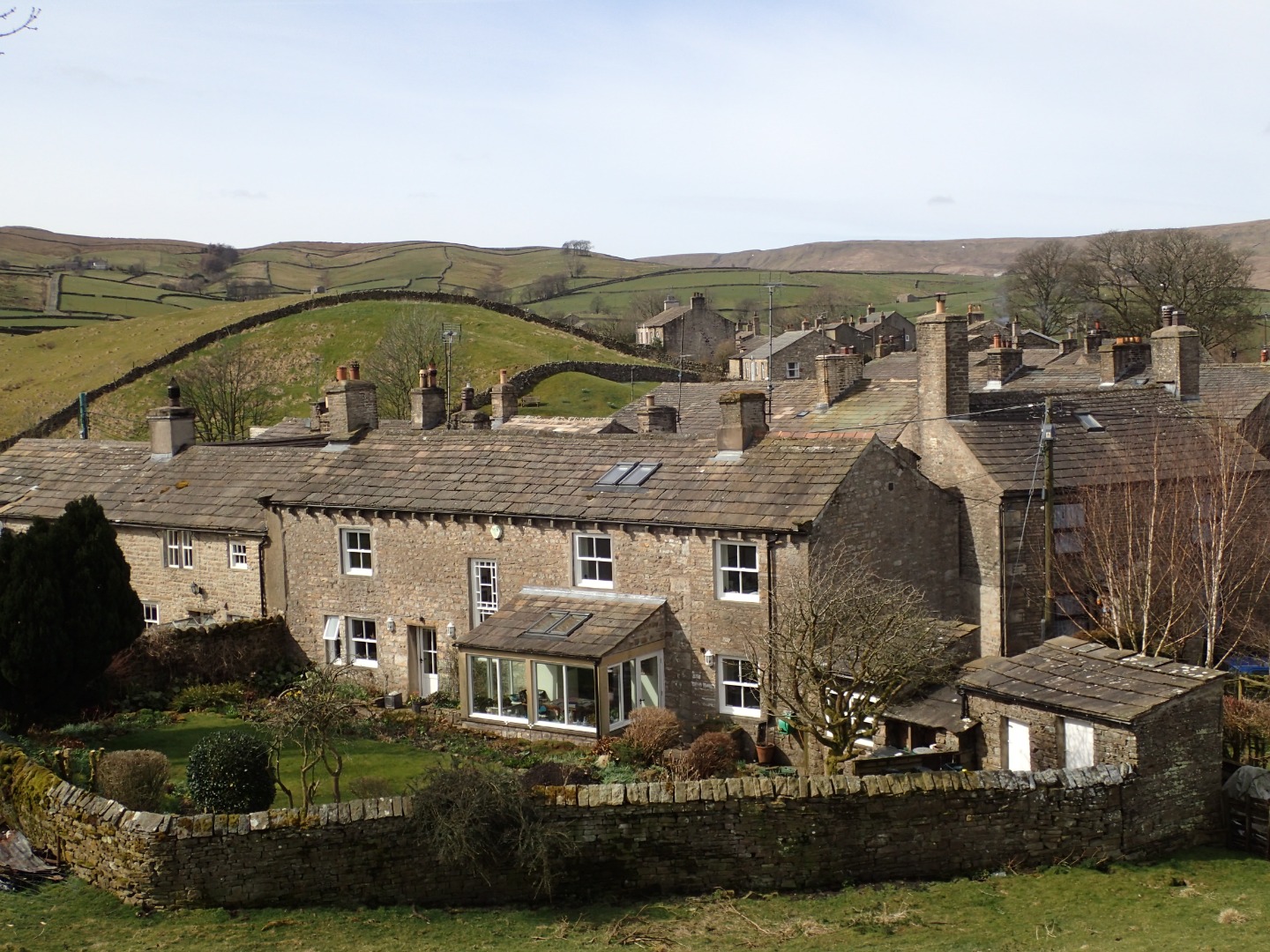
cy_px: 476
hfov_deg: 43.9
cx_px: 635
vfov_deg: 33.6
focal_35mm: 43
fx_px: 1578
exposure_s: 1/800
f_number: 4
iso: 100
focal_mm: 7.86
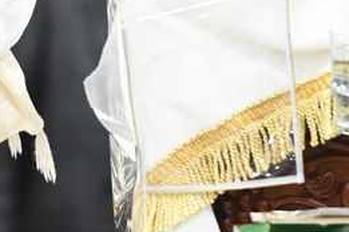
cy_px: -123
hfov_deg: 1.9
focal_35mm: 1074
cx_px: -31
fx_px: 10411
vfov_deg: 1.3
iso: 2000
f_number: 4
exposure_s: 1/125
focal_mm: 200
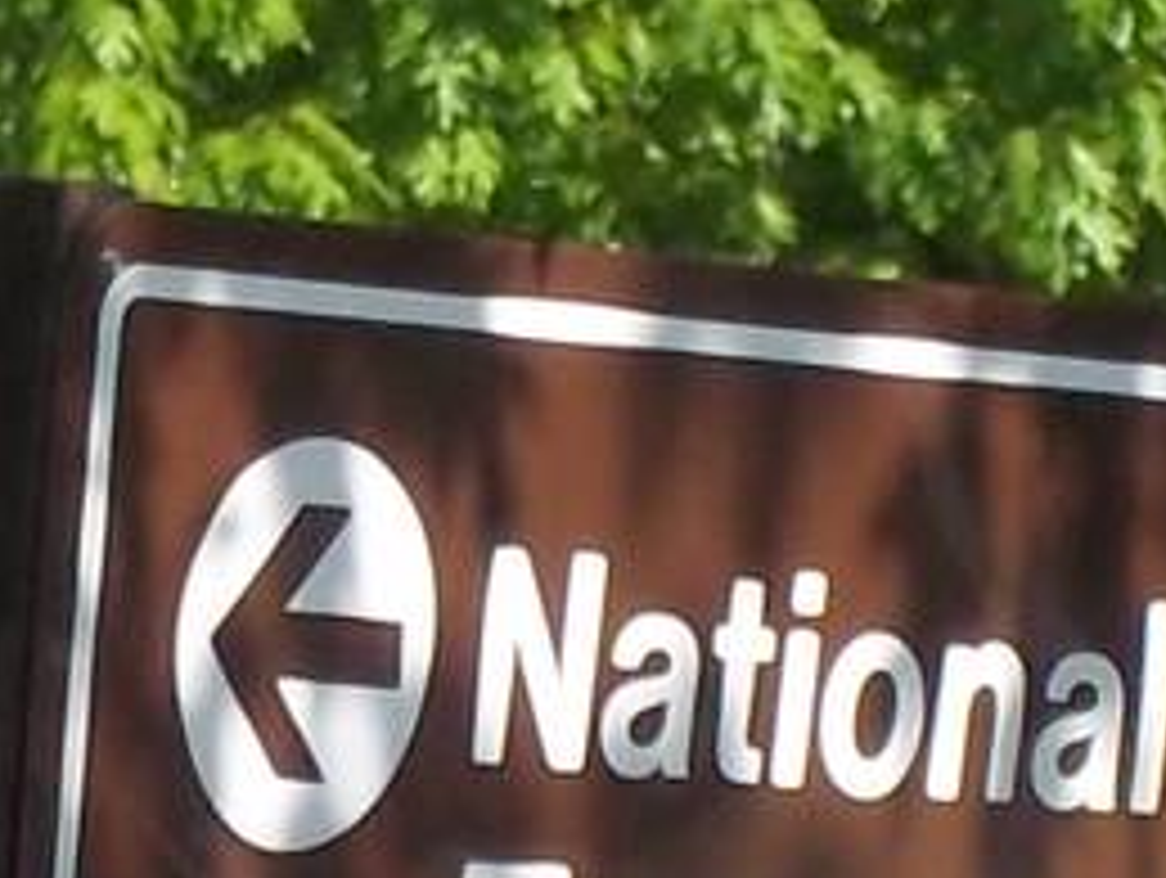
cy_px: 892
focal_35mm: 666
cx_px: 207
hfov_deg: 3.0
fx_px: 22465
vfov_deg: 2.2
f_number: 5.6
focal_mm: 19.5
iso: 80
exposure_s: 1/250
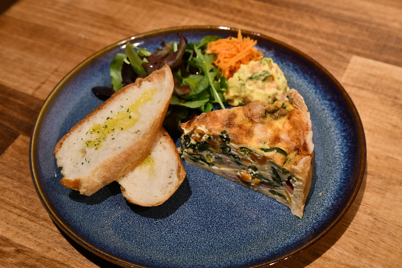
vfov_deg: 26.0
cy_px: 134
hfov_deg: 38.2
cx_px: 201
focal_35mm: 52
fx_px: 580
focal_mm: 35
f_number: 5
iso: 1000
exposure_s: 1/125
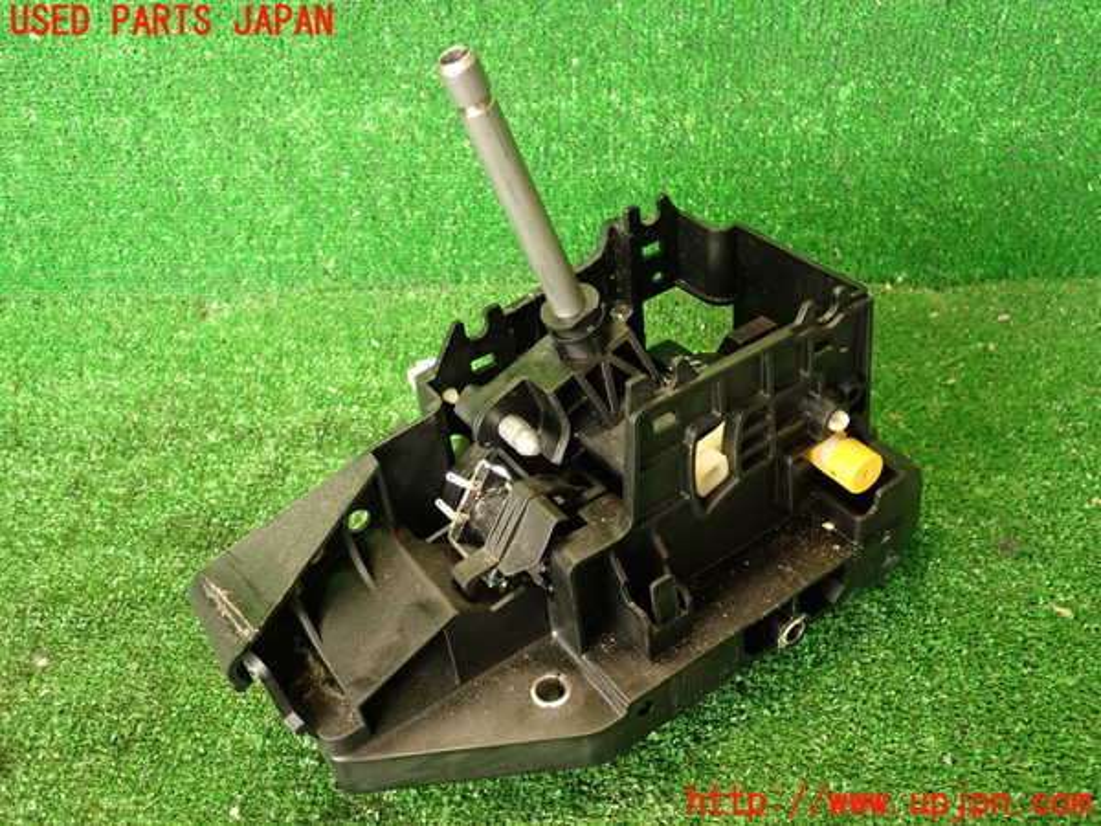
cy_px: 413
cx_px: 550
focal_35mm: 32
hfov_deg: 56.8
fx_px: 1018
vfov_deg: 44.2
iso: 400
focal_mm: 5.79
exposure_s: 1/30
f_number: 2.4
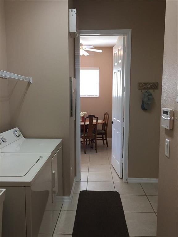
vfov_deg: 61.7
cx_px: 89
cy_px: 118
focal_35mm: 29
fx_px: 199
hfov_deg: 48.2
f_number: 2.2
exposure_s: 1/30
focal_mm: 4.15
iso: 40
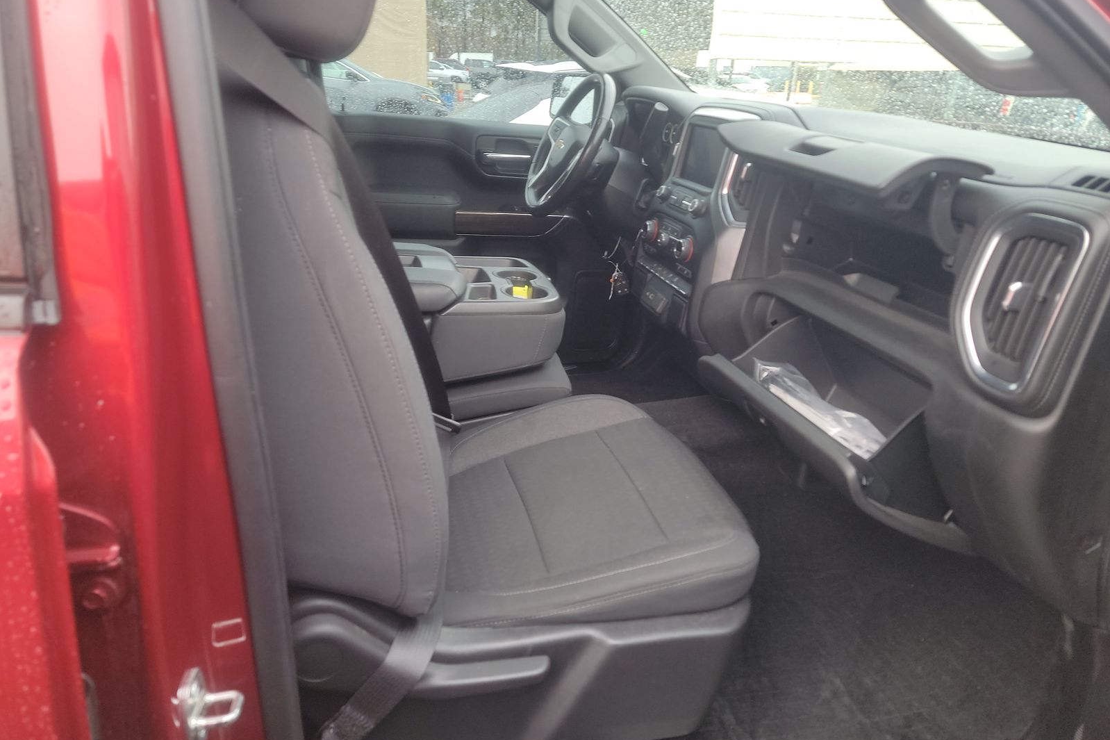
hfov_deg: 71.5
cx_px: 555
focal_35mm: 25
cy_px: 332
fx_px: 771
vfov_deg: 51.2
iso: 181
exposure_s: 1/59
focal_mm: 6.7
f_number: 1.8
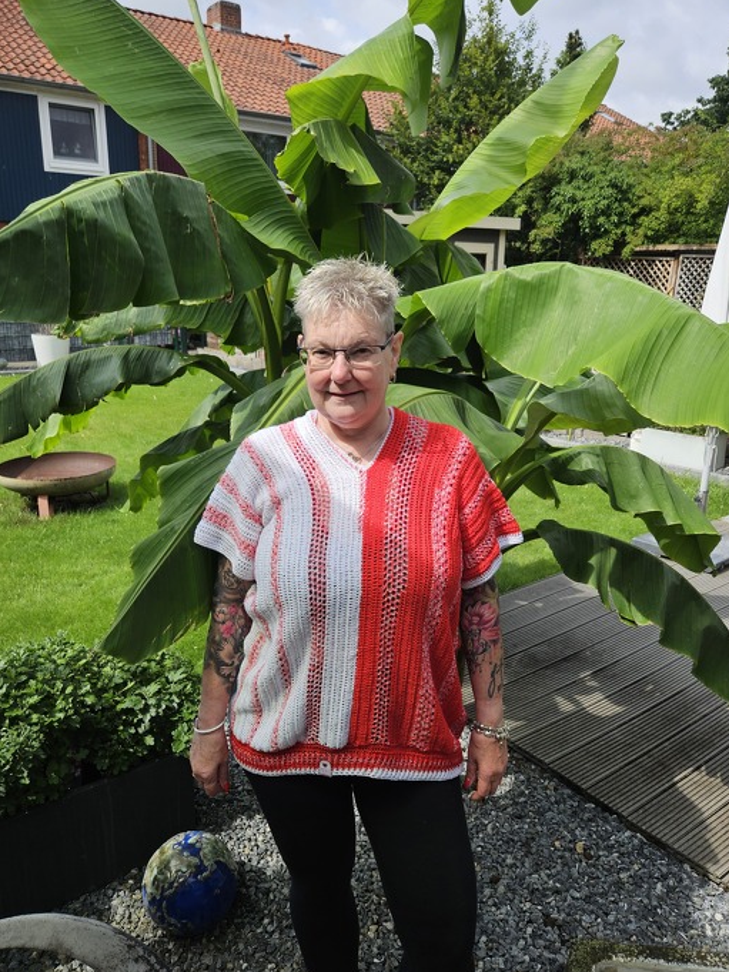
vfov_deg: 65.3
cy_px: 488
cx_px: 357
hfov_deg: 51.4
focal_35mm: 27
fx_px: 758
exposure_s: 1/1441
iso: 25
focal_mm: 5.4
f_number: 1.8
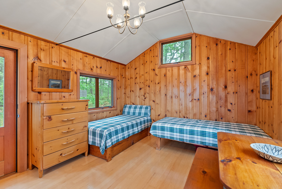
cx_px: 141
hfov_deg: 96.7
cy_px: 94
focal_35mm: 16
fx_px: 125
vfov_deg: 73.8
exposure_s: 1/8
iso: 500
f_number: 4
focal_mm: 16
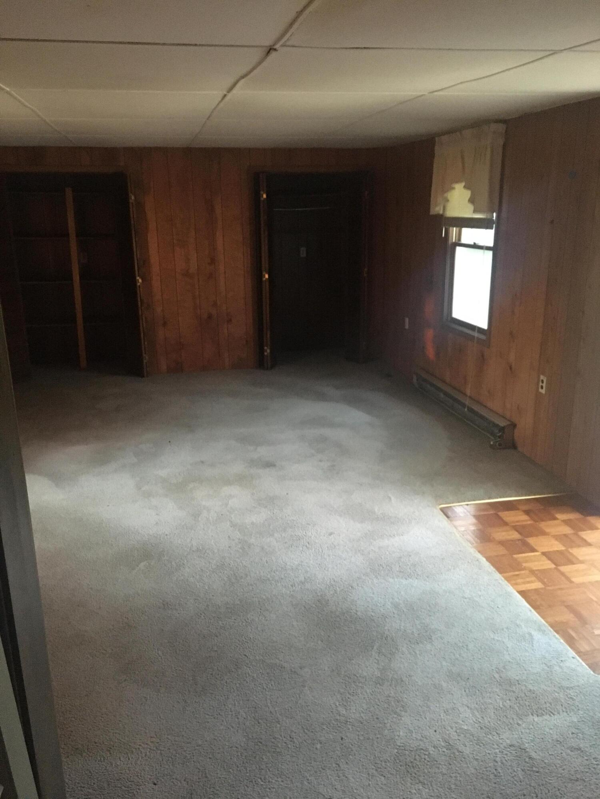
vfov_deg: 61.7
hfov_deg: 48.2
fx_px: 670
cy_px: 400
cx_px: 300
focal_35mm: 29
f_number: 2.2
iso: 320
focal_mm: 4.15
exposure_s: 1/15
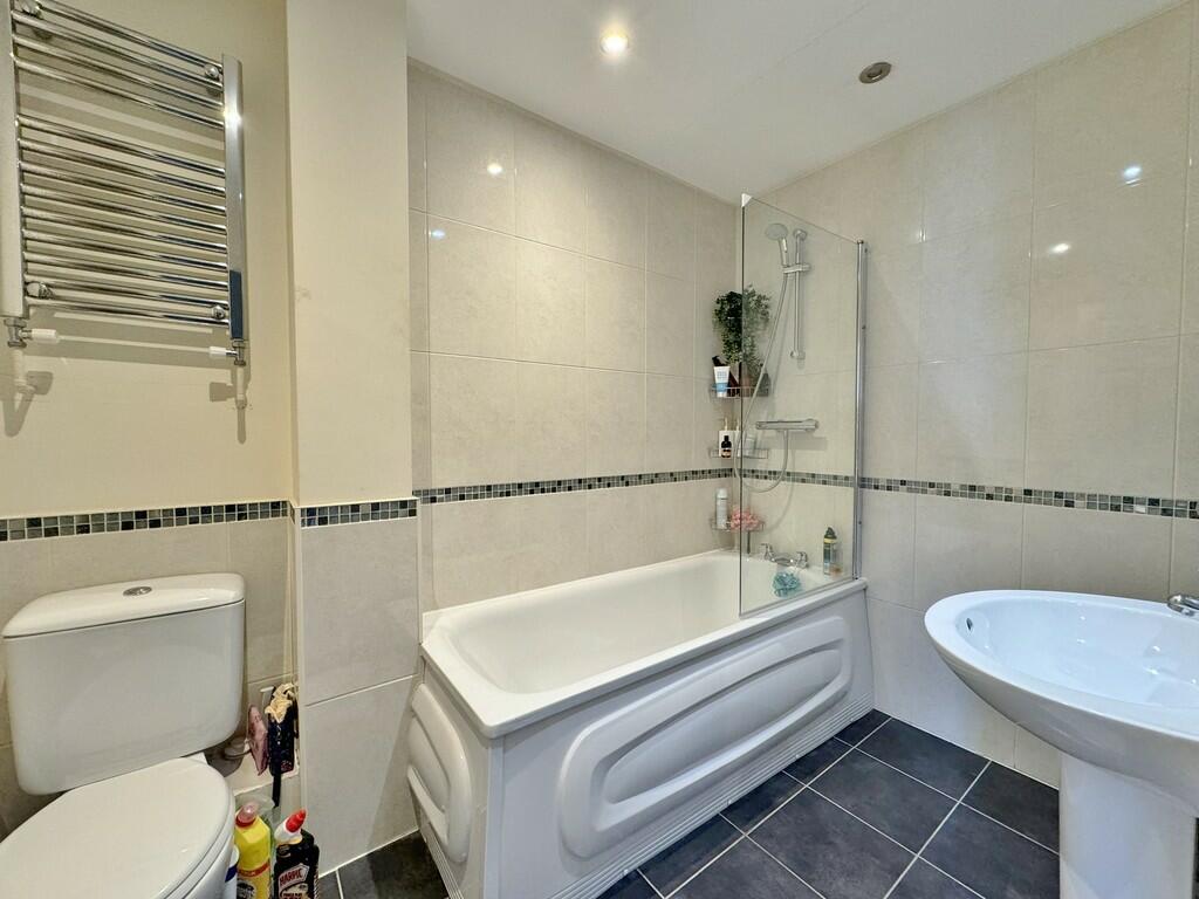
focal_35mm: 14
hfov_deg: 102.1
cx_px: 600
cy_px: 450
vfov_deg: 85.7
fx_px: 485
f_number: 2.2
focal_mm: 2.22
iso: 200
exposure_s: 1/100
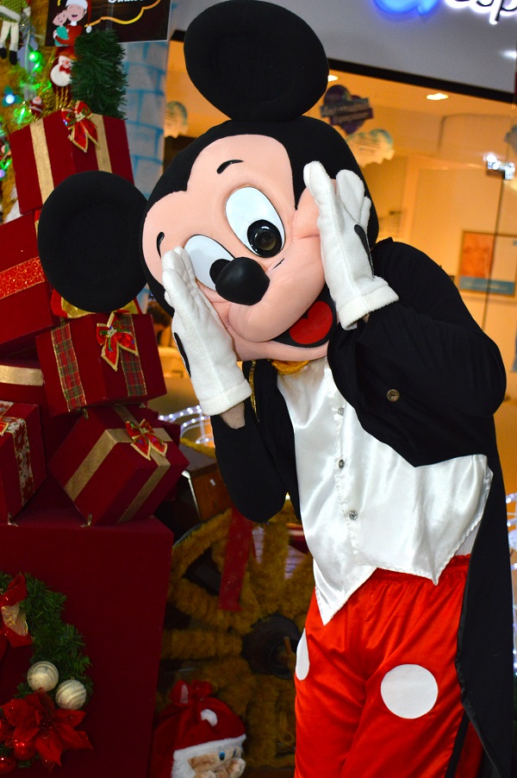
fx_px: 1230
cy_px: 389
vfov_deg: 35.1
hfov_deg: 23.7
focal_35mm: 57
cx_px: 258
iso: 800
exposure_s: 1/125
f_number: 5.6
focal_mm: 38
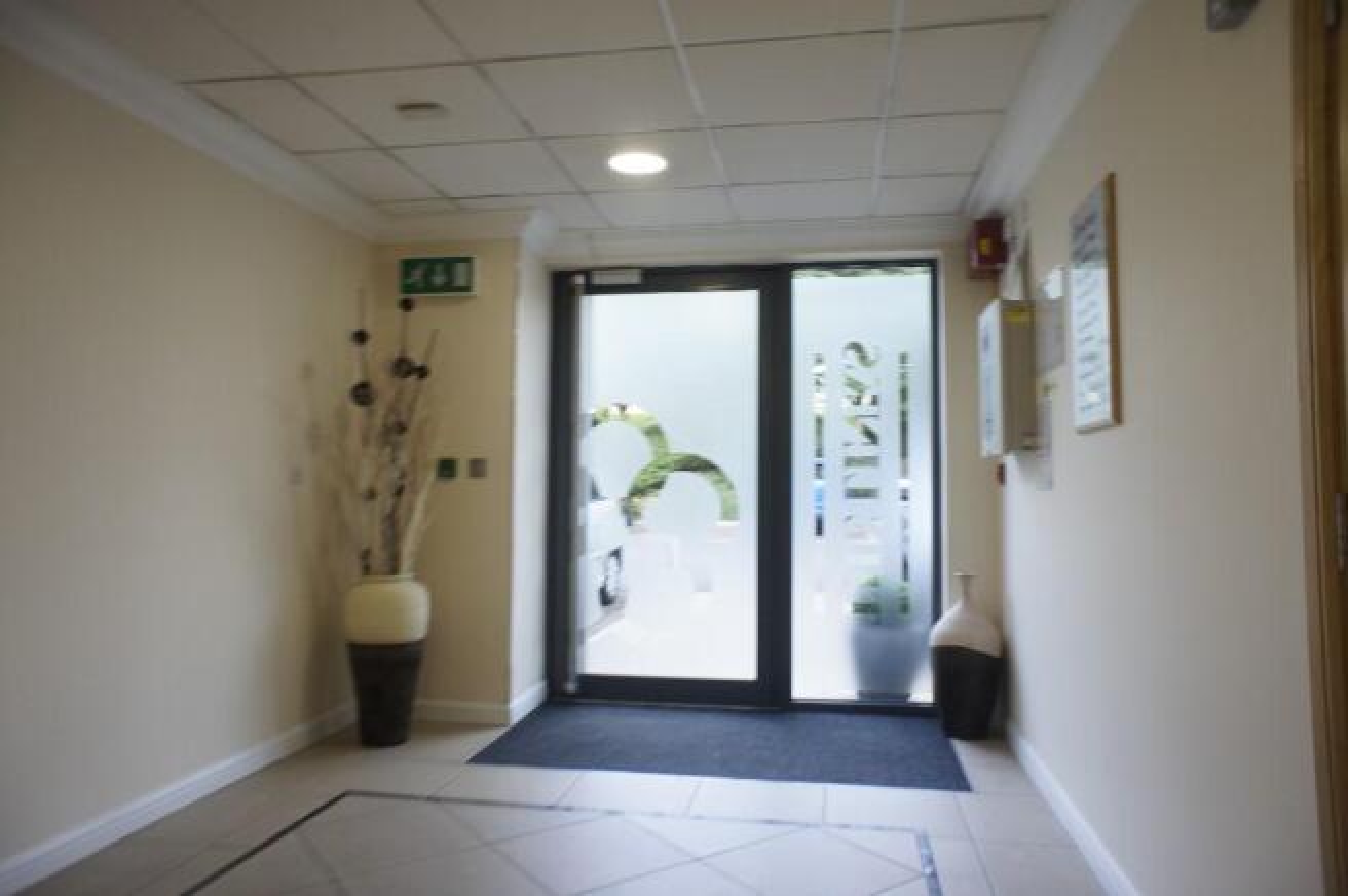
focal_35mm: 24
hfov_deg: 73.8
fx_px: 898
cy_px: 448
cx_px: 674
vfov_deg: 53.0
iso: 200
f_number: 3.5
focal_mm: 16
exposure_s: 1/40
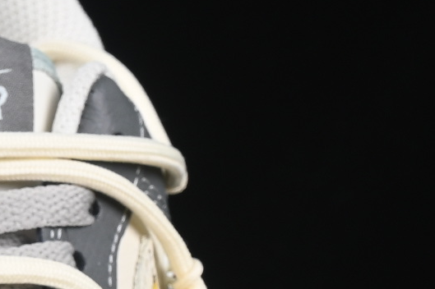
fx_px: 4770
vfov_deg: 3.4
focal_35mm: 395
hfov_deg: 5.2
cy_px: 612
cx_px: -313
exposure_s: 1/80
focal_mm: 50
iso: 160
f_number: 8
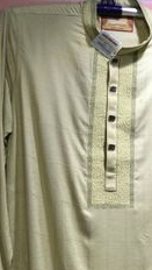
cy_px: 220
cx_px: 111
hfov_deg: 11.3
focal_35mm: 107
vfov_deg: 19.7
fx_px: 764
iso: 50
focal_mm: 6.6
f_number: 2.8
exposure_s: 1/50
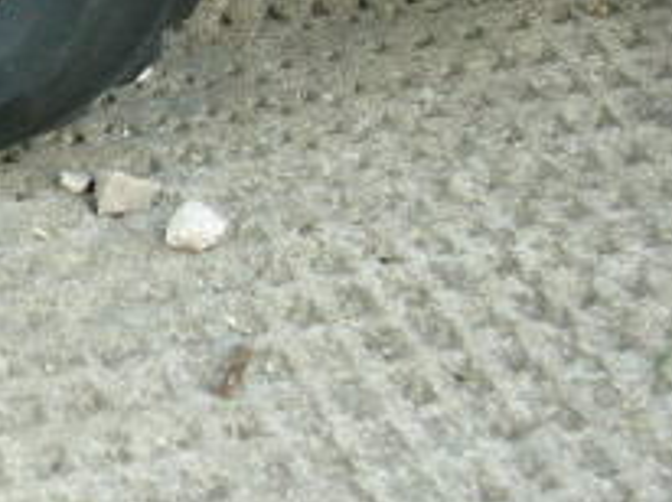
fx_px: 2114
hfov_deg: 17.1
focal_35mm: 109
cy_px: 124
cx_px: -163
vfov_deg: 13.5
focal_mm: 5.8
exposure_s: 1/100
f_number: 2.8
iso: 100
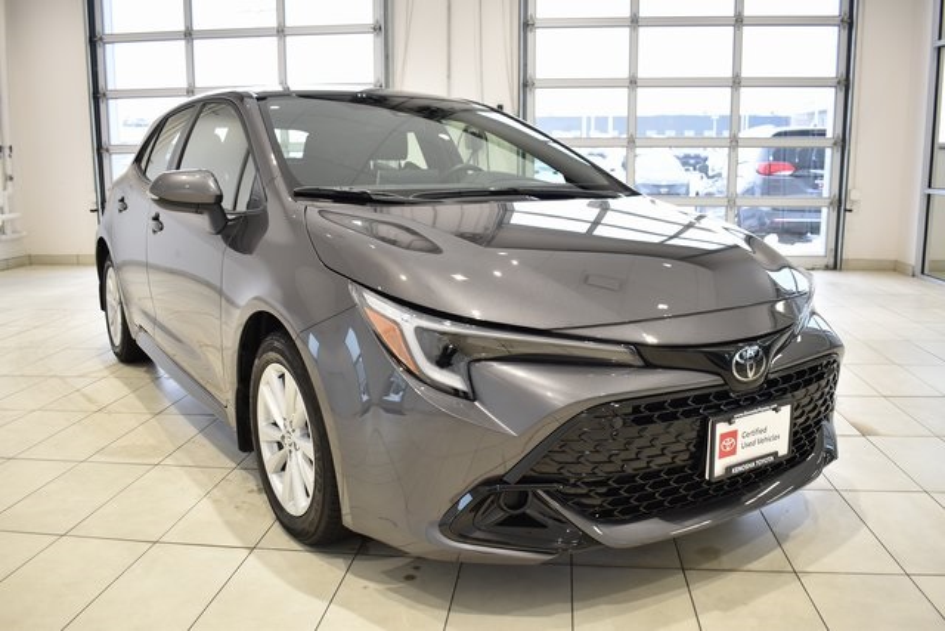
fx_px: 788
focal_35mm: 30
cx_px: 472
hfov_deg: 61.9
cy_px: 316
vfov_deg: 43.6
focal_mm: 20
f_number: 3.8
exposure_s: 1/30
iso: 220
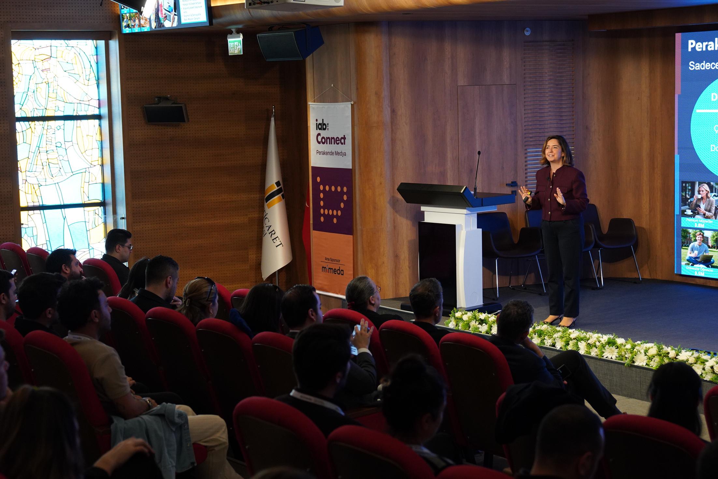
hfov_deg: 29.2
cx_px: 359
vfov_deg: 19.7
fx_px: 1376
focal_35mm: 69
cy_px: 240
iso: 1250
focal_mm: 46
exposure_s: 1/200
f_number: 3.2
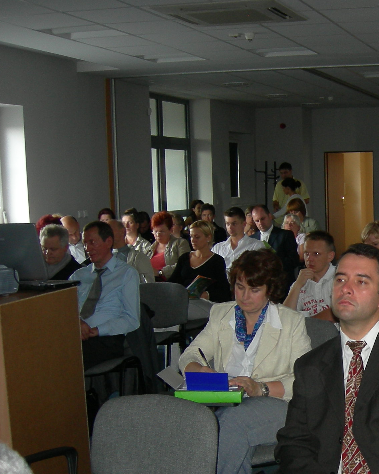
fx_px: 897
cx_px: 416
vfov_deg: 29.4
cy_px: 307
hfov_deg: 22.5
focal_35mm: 64
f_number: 2.7
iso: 118
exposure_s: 1/60.1
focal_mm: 7.5
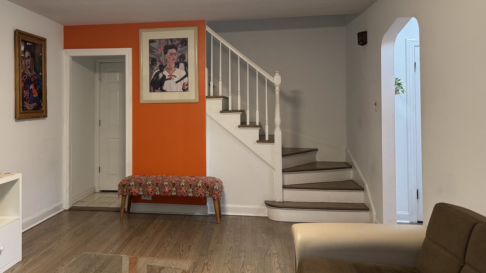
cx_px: 180
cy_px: 97
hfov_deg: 58.7
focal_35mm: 33
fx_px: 425
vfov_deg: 35.4
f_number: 1.78
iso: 250
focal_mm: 6.76
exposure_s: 1/60
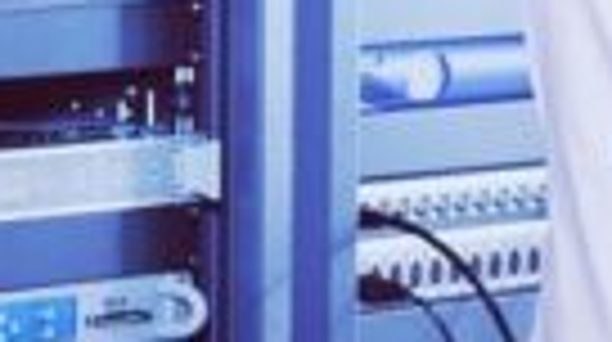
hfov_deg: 4.3
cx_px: 482
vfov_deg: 2.4
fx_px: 8166
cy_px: -153
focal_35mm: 504
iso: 50
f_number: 3.5
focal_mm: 85
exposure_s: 1/100
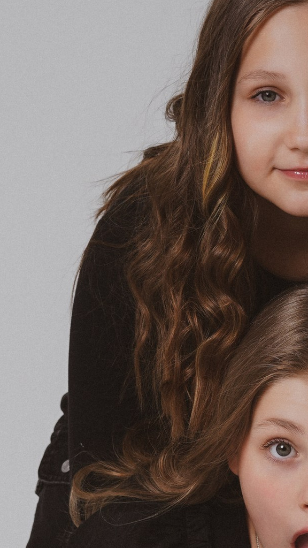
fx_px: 3136
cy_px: 576
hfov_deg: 5.6
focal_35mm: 216
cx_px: 262
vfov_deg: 9.9
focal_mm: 55
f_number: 6.3
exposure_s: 1/125
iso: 100
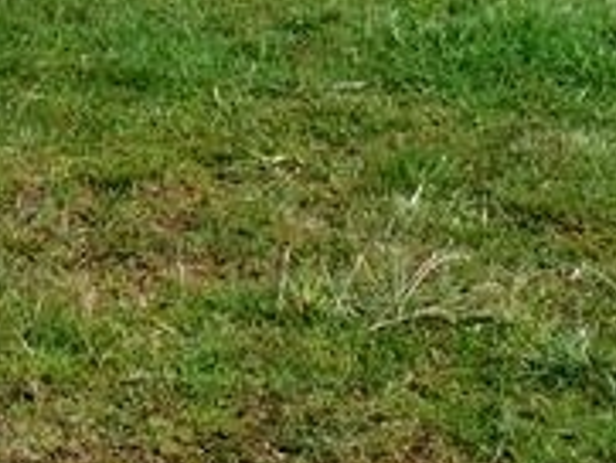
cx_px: -71
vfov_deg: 10.8
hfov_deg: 14.7
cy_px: -303
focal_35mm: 131
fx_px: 2333
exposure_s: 1/1000
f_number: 2.8
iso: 100
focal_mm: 6.1
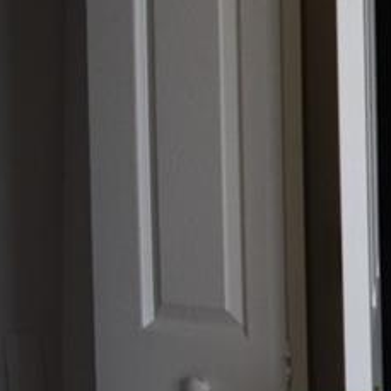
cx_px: 1031
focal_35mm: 178
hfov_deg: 8.7
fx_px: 2275
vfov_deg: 9.8
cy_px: 85
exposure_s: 1/200
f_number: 3.5
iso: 800
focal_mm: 20
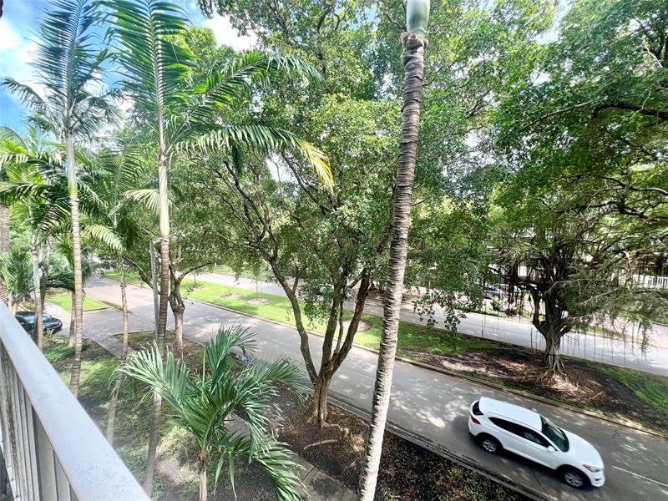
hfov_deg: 106.2
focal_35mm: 13
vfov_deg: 89.9
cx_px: 334
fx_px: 251
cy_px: 250
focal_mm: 1.57
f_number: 1.8
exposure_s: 1/170
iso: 32
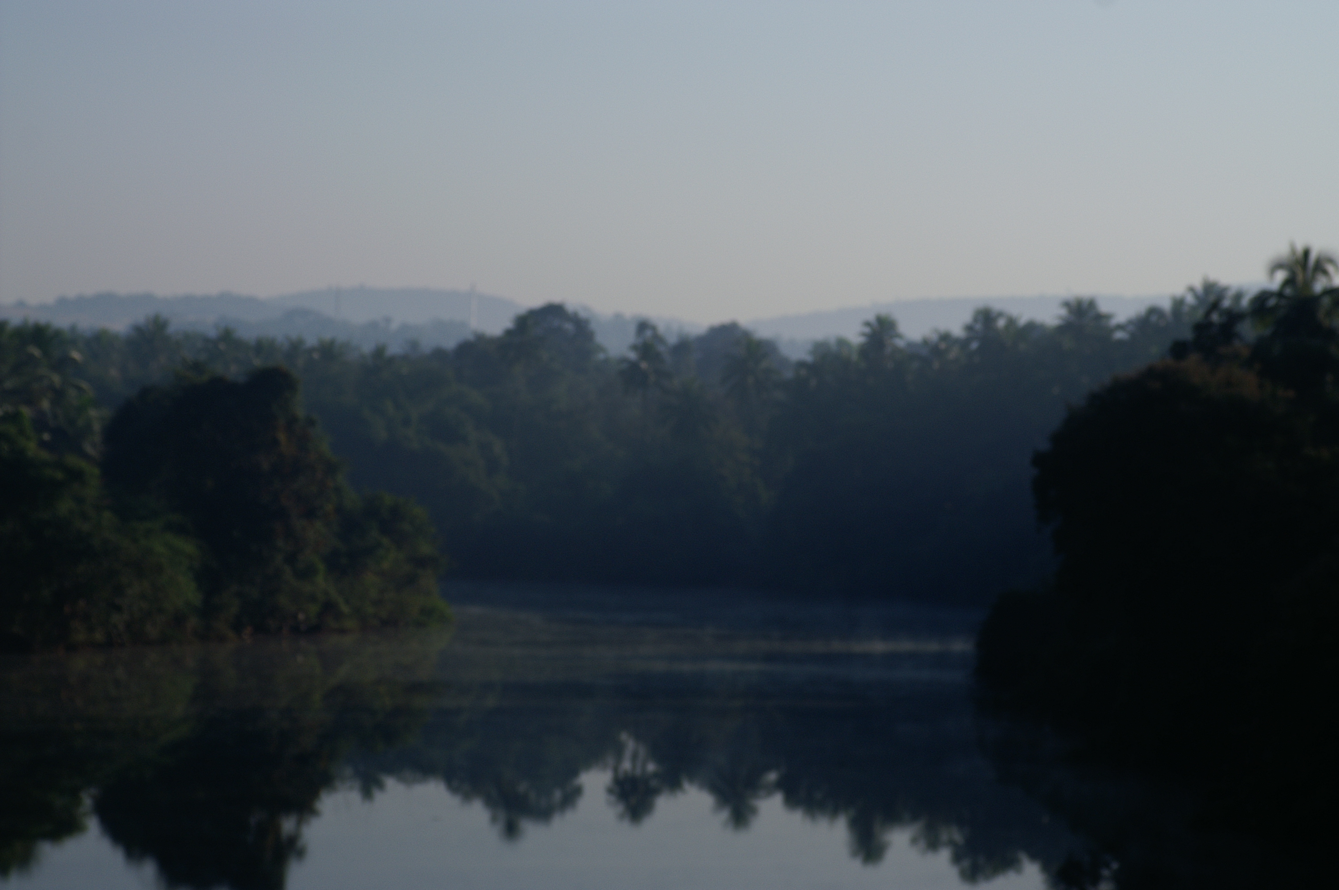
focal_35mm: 112
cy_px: 445
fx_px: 4181
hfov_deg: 18.2
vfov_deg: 12.2
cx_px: 670
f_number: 8
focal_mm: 75
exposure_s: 1/640
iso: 100
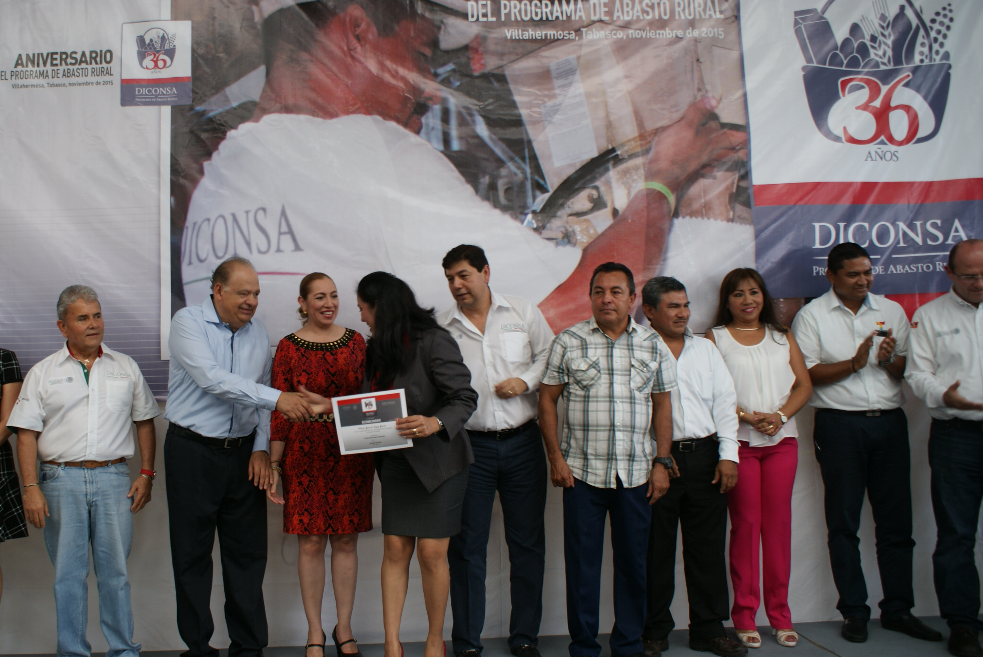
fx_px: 902
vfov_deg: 40.0
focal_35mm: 33
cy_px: 328
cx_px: 492
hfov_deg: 57.2
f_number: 4
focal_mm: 22
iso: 125
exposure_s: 1/40
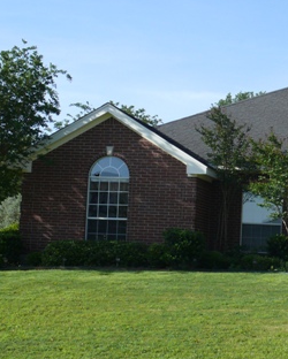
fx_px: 830
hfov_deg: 18.6
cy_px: 224
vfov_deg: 24.4
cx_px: 349
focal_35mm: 78
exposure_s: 1/320
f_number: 5.6
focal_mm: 8.2
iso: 100
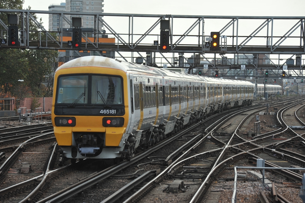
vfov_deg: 6.7
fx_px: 1727
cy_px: 101
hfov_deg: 10.1
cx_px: 152
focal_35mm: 204
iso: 400
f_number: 9
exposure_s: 1/500
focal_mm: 200
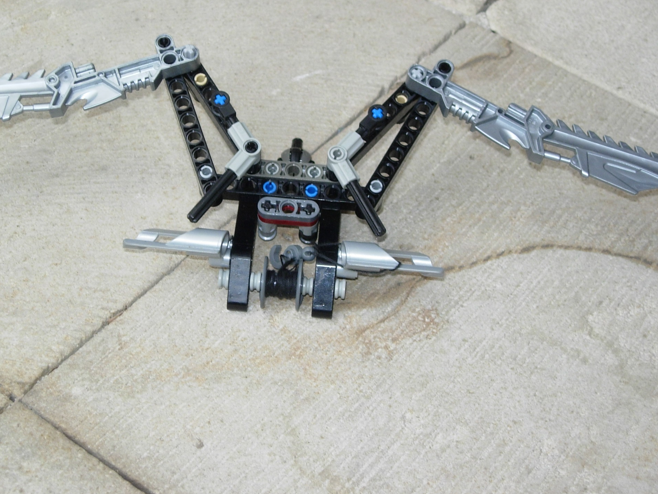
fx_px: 1635
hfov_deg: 22.7
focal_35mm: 86
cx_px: 275
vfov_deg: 17.2
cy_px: 214
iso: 79
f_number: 3.7
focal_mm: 14.9
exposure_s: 1/80.6
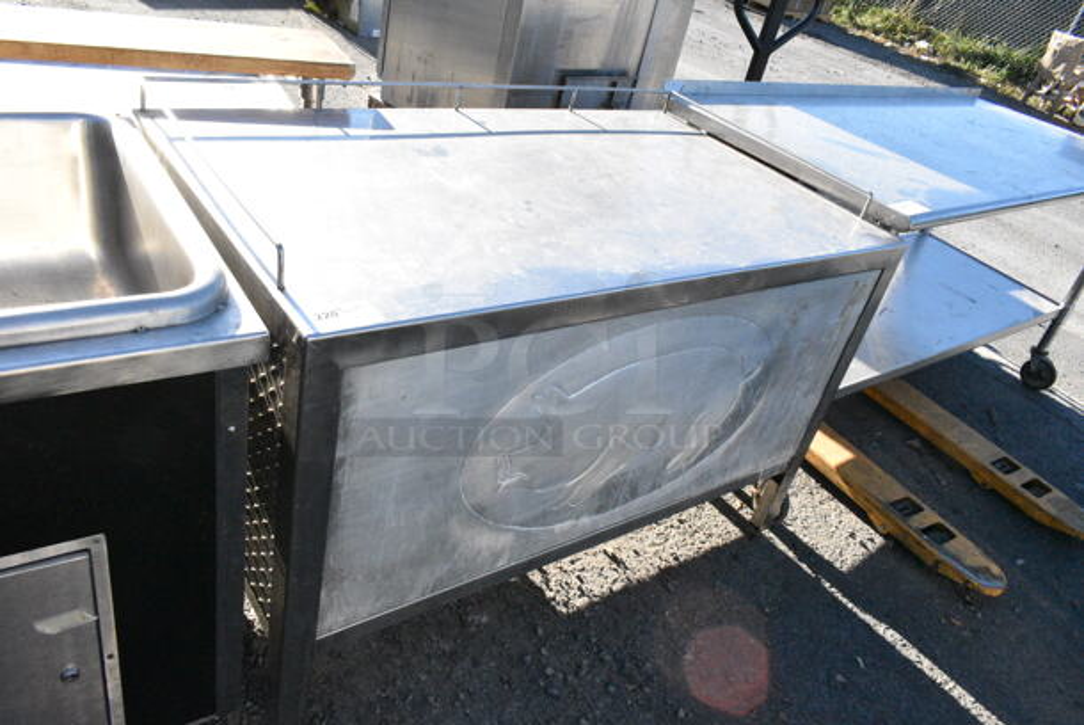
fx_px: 814
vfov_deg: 48.0
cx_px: 542
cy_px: 362
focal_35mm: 27
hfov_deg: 67.3
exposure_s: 1/1250
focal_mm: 18
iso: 6400
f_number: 18
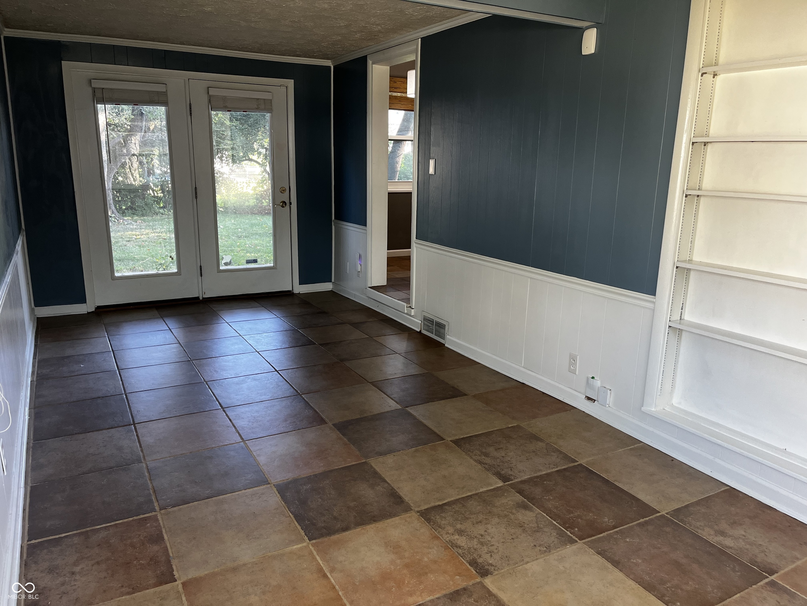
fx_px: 606
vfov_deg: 53.1
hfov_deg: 67.3
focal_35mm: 26
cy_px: 303
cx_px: 404
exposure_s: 1/100
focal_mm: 5.1
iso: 125
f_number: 1.6
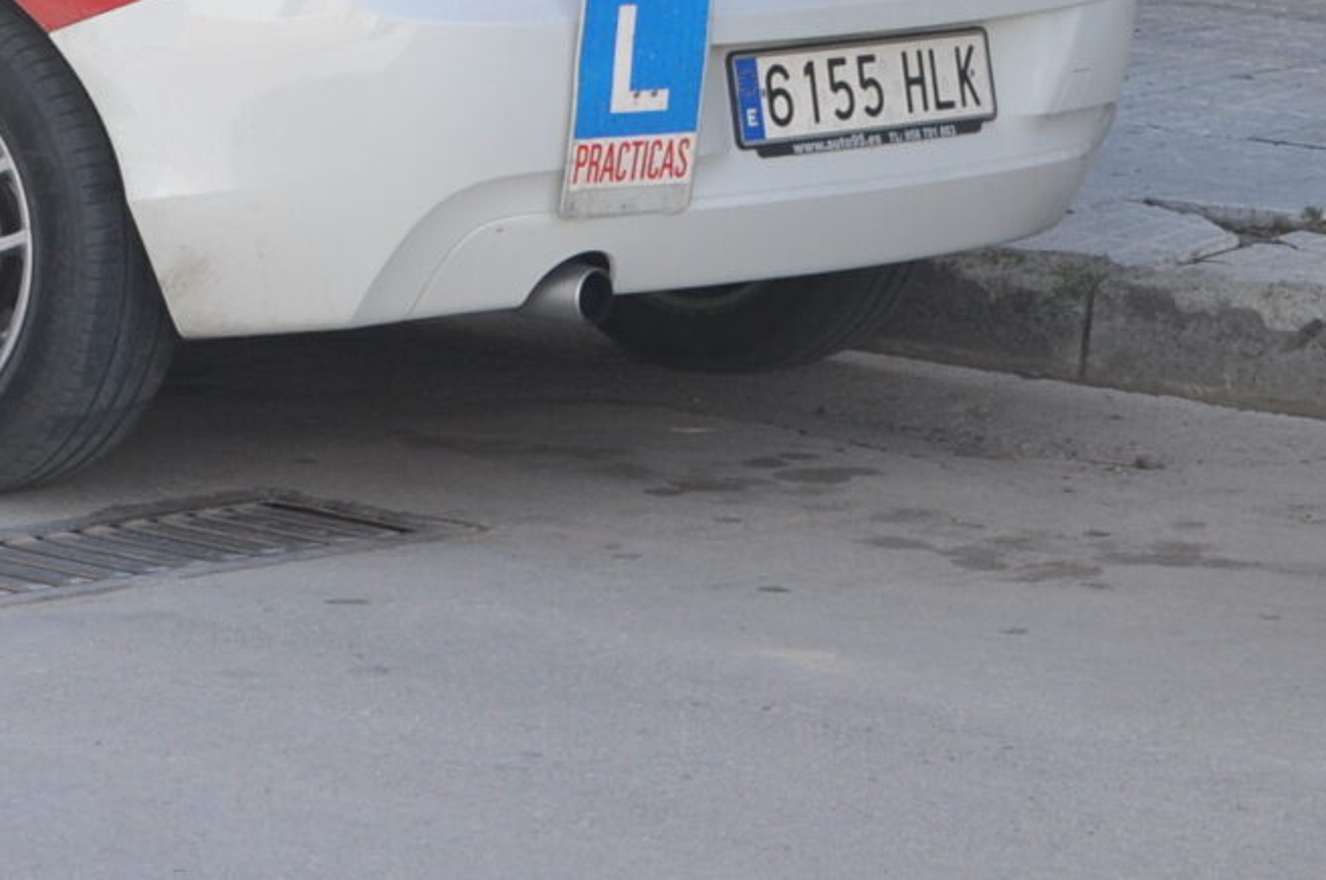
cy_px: -618
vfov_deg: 6.1
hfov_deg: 9.3
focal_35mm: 222
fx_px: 8165
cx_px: 545
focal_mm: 38
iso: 200
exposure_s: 1/200
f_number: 7.1
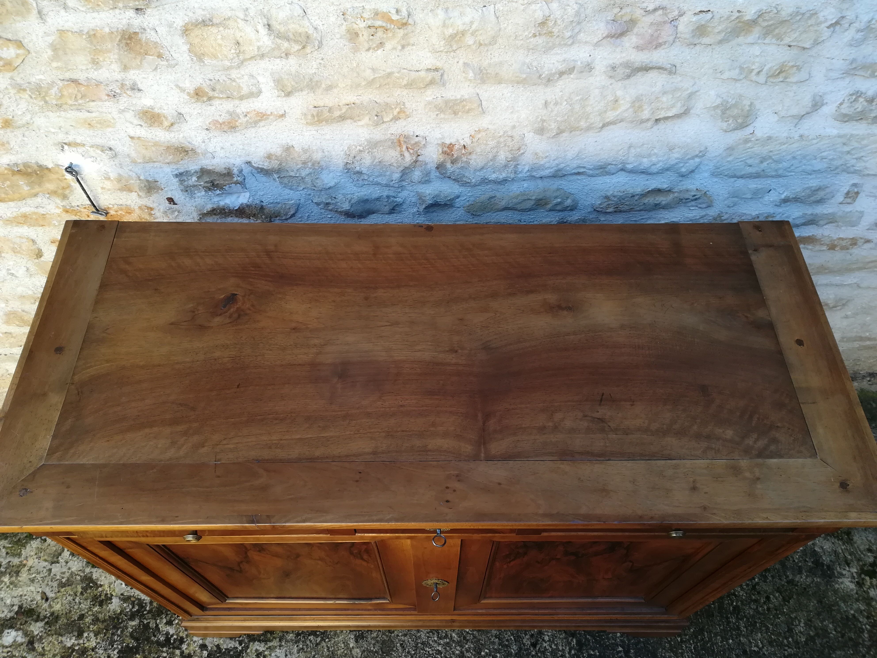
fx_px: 659
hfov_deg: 67.3
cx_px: 438
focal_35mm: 26
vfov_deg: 53.1
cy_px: 329
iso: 80
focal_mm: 3.83
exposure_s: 1/100
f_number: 2.2
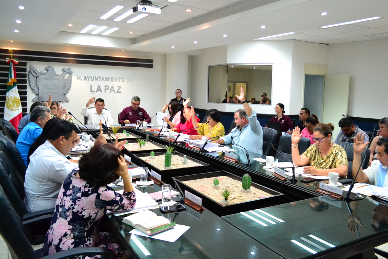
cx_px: 194
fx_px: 291
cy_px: 130
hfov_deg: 67.3
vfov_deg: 48.0
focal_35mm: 27
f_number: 4
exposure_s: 1/160
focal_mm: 18
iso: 3200
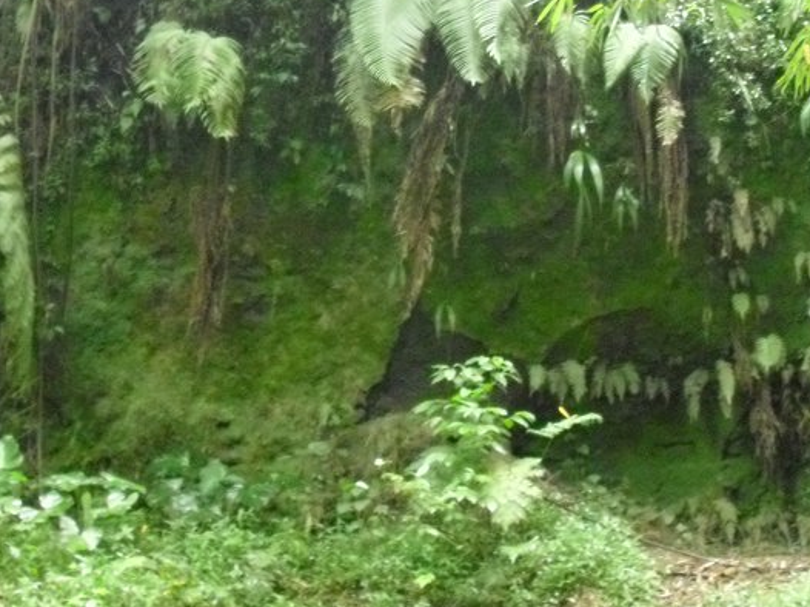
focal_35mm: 74
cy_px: 250
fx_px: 1731
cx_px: 431
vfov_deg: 19.9
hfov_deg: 26.3
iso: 800
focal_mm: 6.2
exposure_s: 1/80
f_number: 2.8
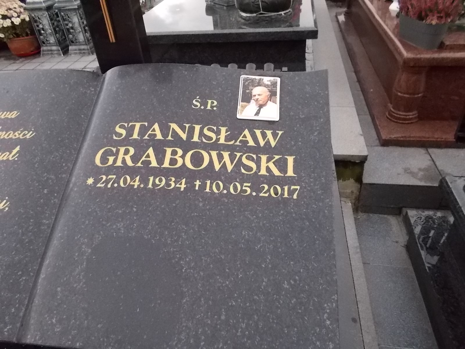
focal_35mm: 26
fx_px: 349
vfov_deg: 53.1
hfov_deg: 67.3
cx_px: 232
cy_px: 174
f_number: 3.2
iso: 400
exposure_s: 1/500
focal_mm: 4.6
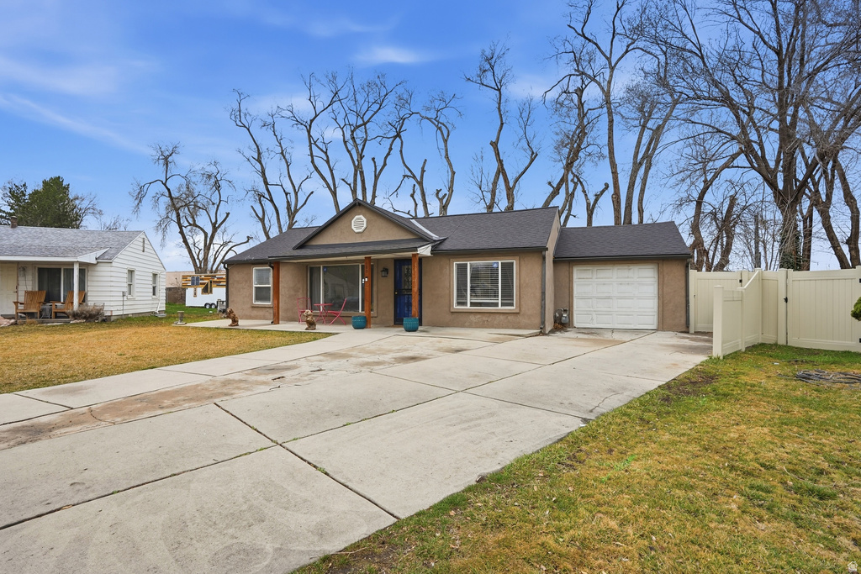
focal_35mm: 16
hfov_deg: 96.7
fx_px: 383
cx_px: 430
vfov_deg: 73.8
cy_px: 287
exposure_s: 1/1600
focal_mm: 16
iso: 250
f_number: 10
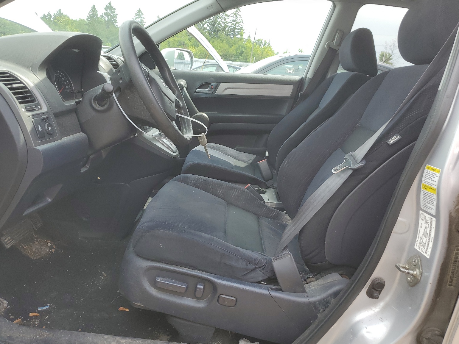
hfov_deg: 65.3
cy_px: 169
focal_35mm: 27
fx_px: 358
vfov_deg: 51.4
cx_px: 222
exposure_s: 1/667
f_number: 1.5
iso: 50
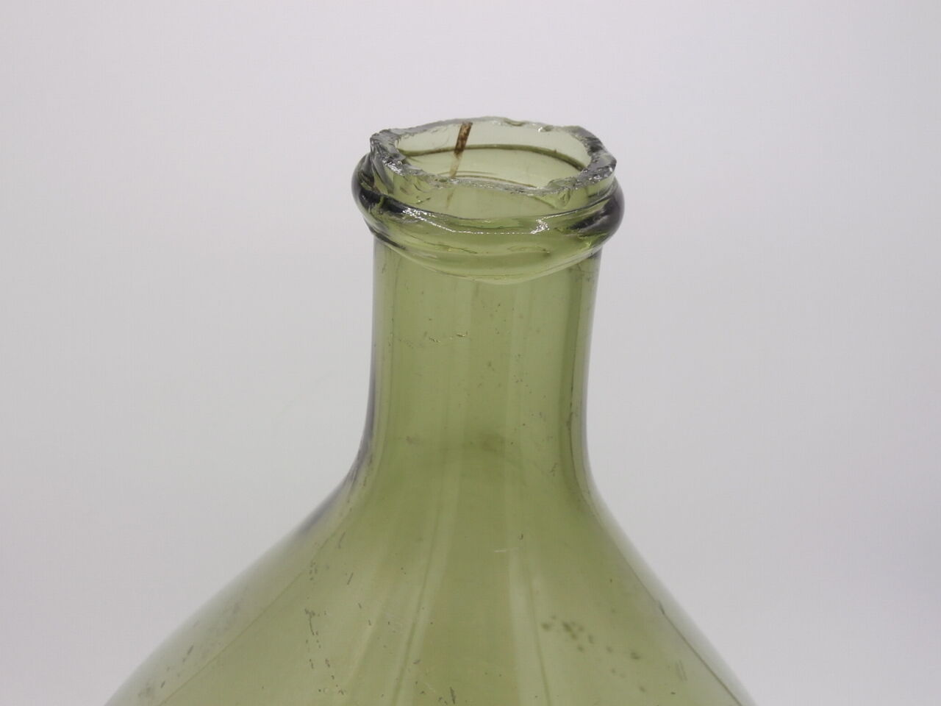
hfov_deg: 49.0
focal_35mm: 38
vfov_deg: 37.7
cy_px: 353
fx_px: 1033
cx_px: 470
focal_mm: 6.67
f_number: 3.9
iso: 100
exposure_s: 1/250
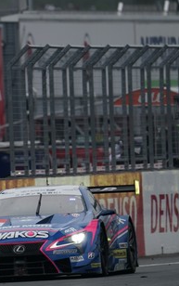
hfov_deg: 0.9
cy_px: 139
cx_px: -46
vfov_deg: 1.5
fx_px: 11133
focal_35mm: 1429
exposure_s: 1/800
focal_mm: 600
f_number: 6.3
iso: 800
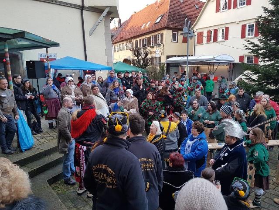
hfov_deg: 67.3
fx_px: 210
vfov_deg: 53.1
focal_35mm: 26
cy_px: 105
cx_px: 140
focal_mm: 4.2
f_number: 1.7
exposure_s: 1/50
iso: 80
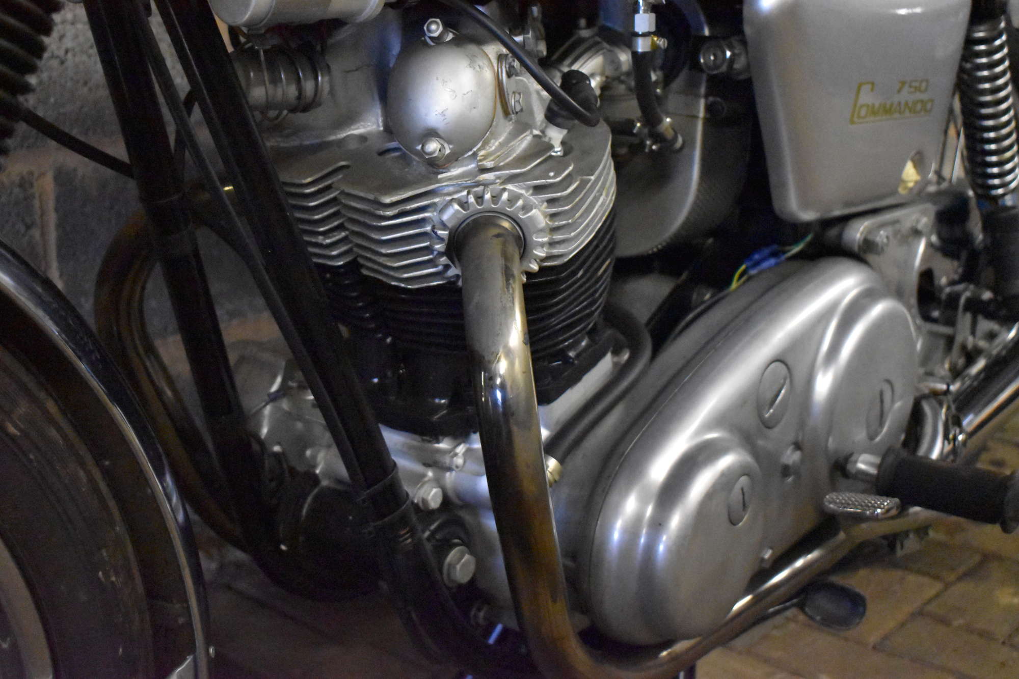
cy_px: 340
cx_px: 510
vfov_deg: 26.5
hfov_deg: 38.9
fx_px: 1443
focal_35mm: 51
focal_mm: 34
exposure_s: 1/125
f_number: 4.5
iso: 12800
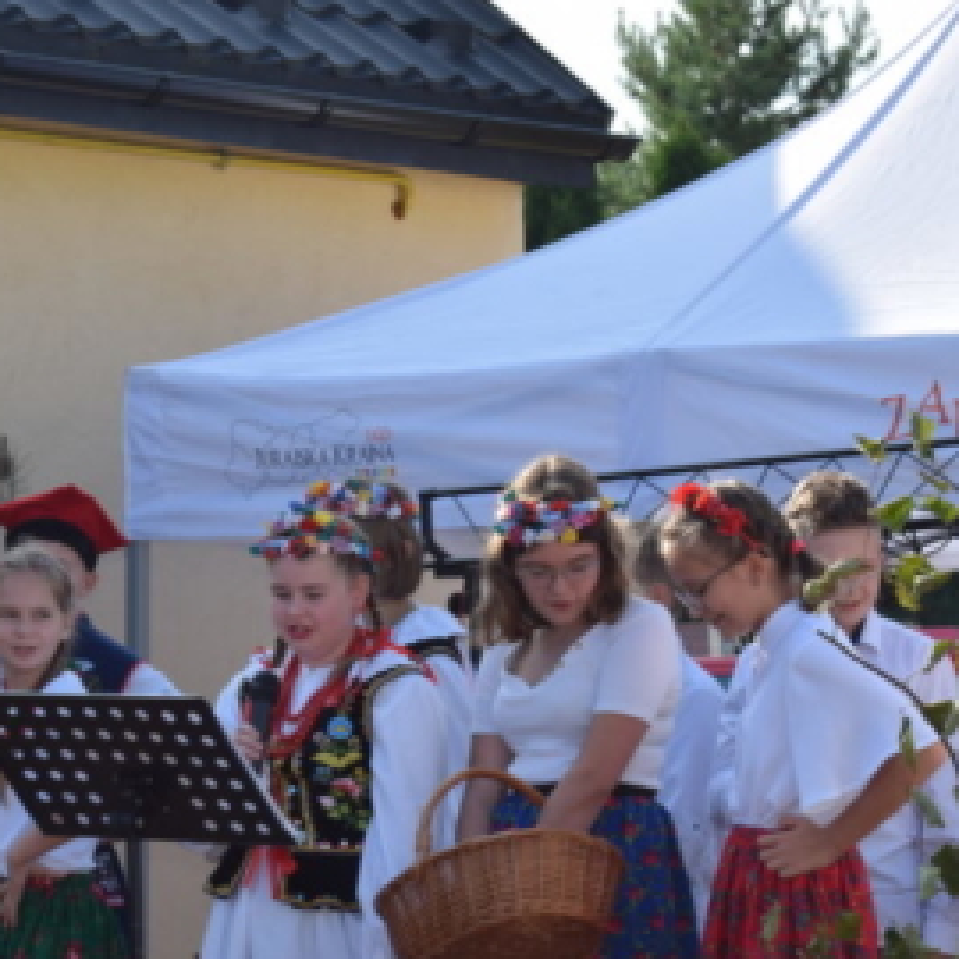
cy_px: 645
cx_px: 394
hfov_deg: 10.5
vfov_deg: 10.5
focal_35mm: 166
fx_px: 5203
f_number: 8
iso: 100
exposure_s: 1/200
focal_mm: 55
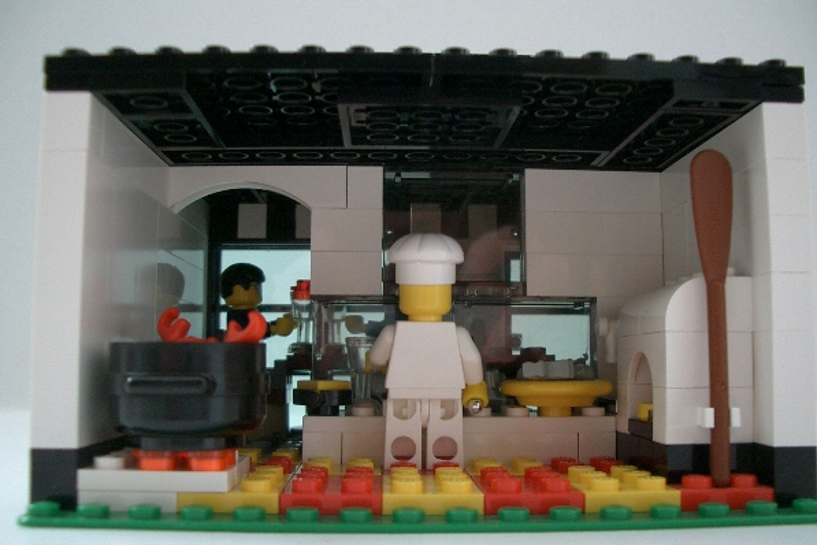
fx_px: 885
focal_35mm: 39
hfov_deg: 49.5
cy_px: 304
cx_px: 427
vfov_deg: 34.2
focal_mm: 5.8
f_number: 2.6
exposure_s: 1/13
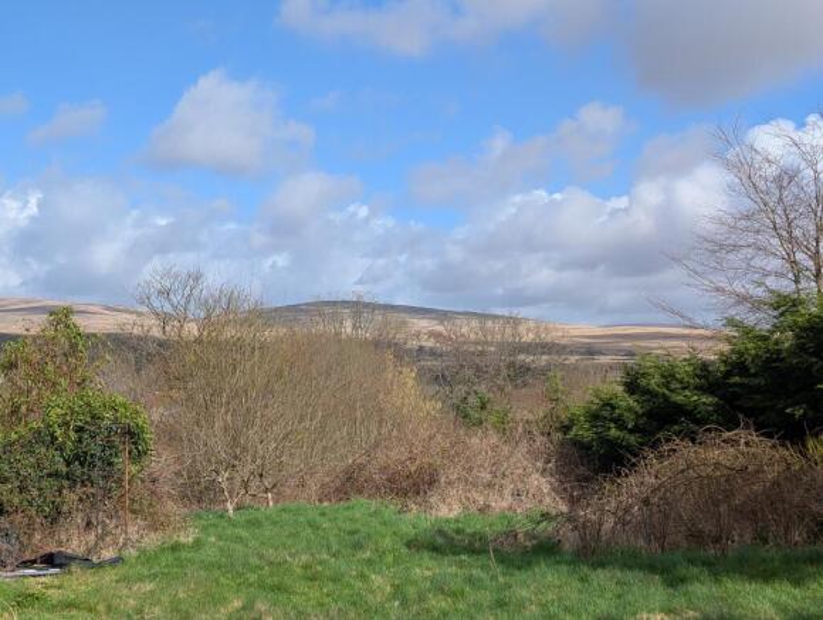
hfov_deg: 38.8
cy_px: 310
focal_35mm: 49
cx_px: 412
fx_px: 1167
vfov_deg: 29.8
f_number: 1.68
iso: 22
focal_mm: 6.9
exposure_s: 1/1129
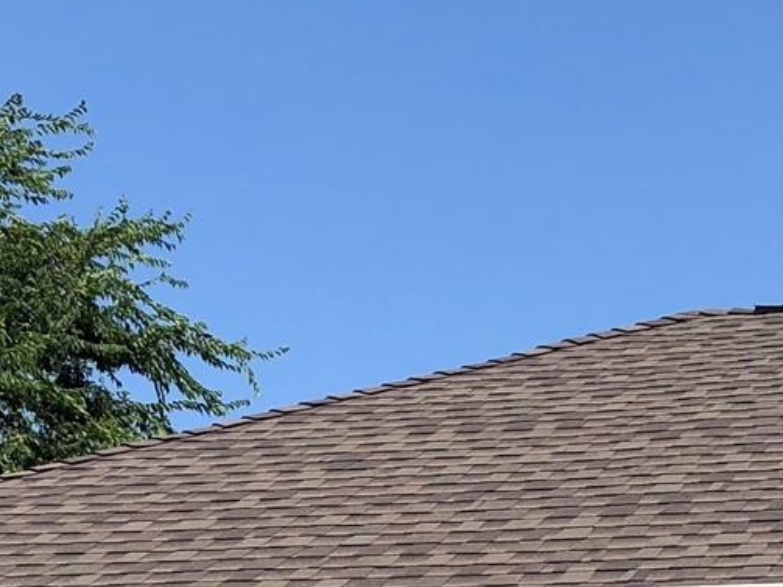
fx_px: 2578
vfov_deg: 12.1
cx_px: 825
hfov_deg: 16.8
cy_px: 998
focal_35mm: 114
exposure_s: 1/2703
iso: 20
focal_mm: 3.99
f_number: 1.8
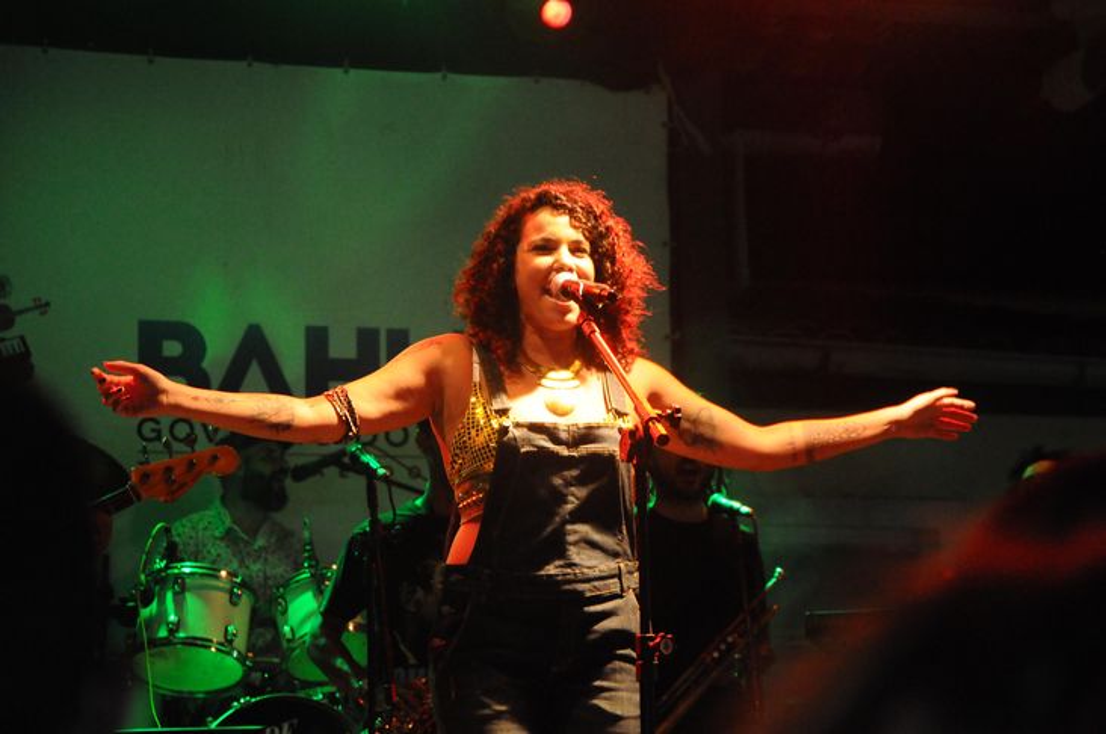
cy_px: 367
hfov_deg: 17.1
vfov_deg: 11.4
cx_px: 553
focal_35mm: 120
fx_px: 3682
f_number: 5.3
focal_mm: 80
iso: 3200
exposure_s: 1/80
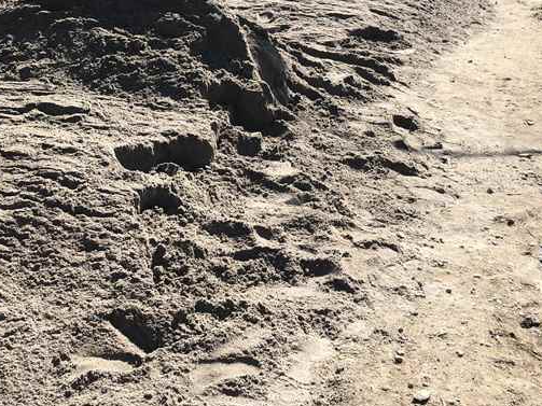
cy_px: 102
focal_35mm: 57
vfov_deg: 25.4
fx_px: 892
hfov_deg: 33.7
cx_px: 315
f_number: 1.8
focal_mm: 3.99
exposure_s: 1/1548
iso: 20
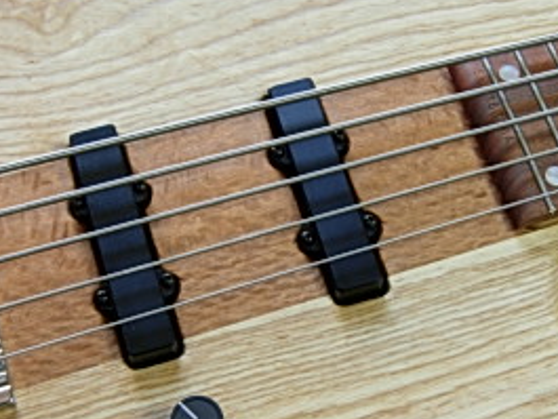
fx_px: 1403
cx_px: 320
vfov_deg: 16.9
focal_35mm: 87
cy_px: 288
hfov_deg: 22.5
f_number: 2.7
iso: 50
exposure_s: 1/8.2
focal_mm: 7.5
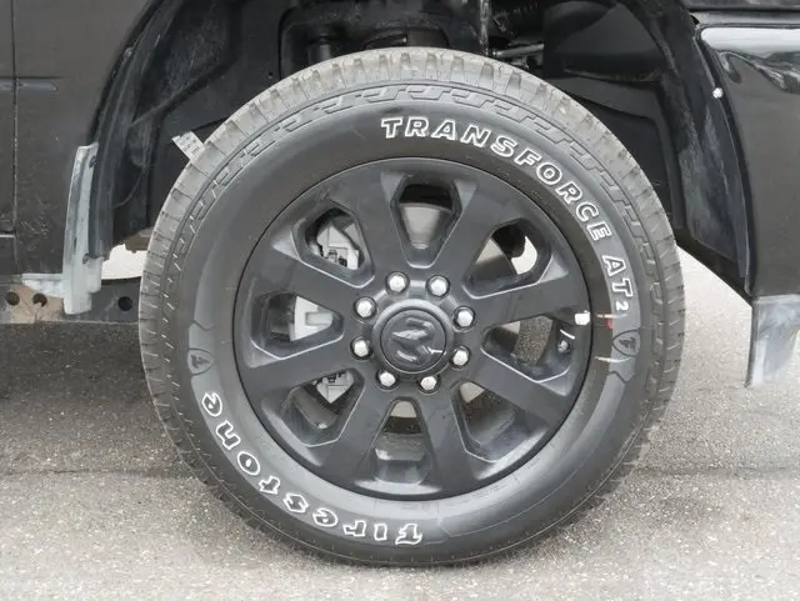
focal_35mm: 44
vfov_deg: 32.9
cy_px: 300
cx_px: 400
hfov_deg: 42.9
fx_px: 1018
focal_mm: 22
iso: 3200
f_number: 20
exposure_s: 1/20
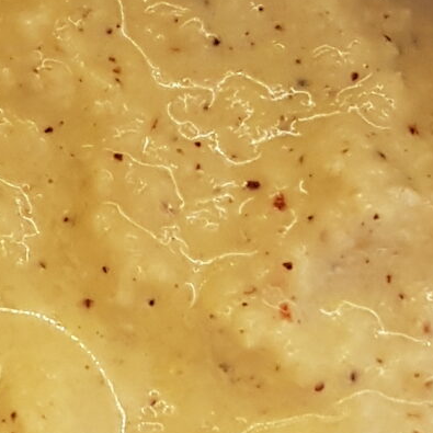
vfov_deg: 11.6
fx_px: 2109
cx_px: -8
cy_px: 388
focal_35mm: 149
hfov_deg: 11.6
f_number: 1.7
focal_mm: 4.2
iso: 160
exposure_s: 1/50
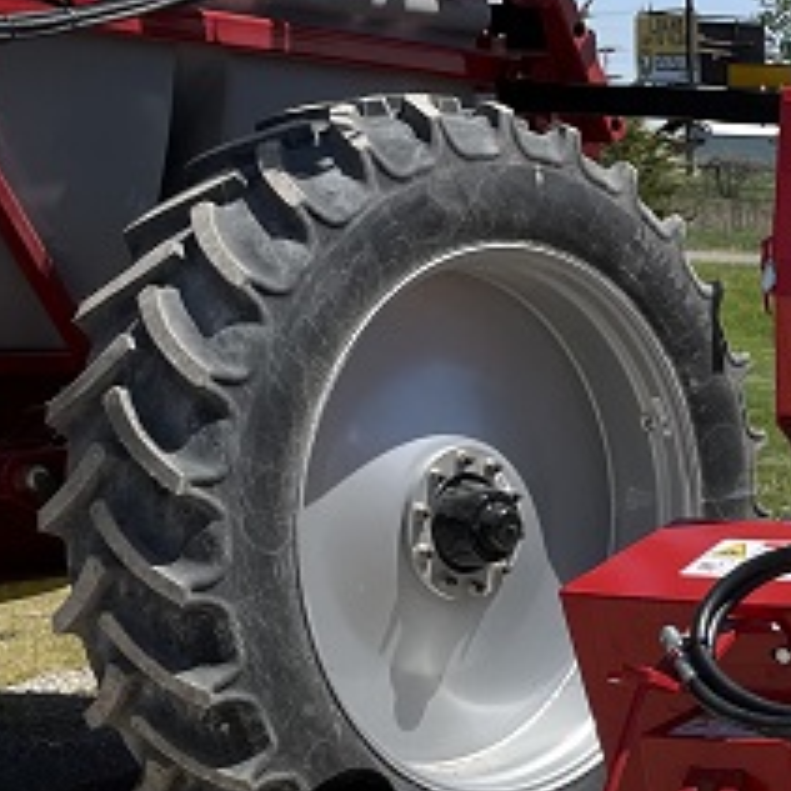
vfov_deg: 19.3
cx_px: 1211
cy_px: 806
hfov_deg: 17.7
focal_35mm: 87
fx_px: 2249
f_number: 1.6
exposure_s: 1/4132
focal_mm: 4.2
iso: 32
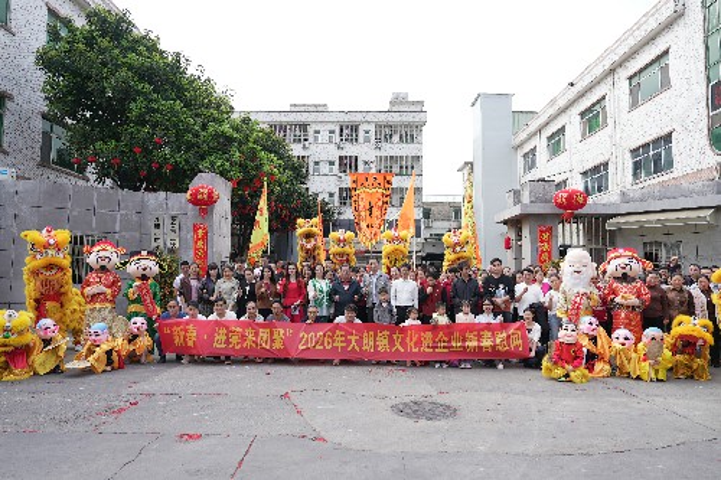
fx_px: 480
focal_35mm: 24
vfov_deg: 53.1
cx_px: 360
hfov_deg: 73.8
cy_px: 240
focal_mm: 24
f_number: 3.5
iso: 100
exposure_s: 1/500
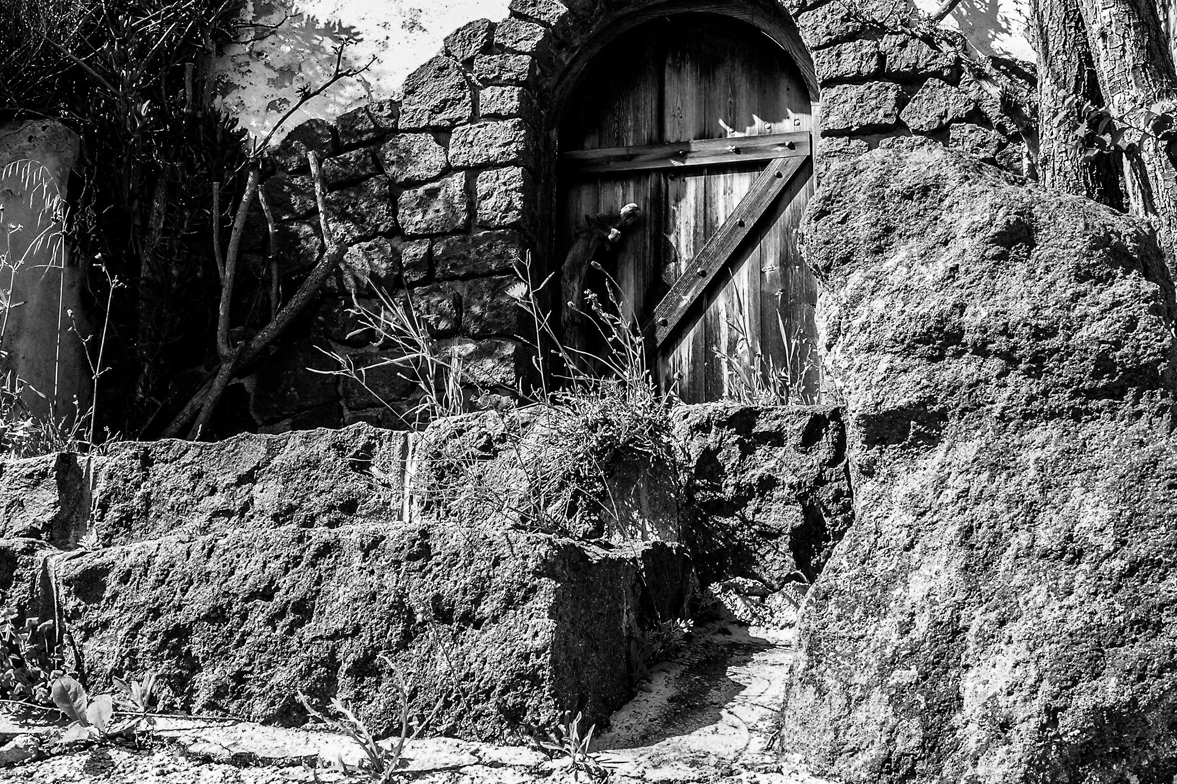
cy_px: 342
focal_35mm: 44
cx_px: 590
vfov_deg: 30.5
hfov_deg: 44.5
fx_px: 1438
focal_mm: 8.7
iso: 50
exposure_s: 1/121
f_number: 7.2
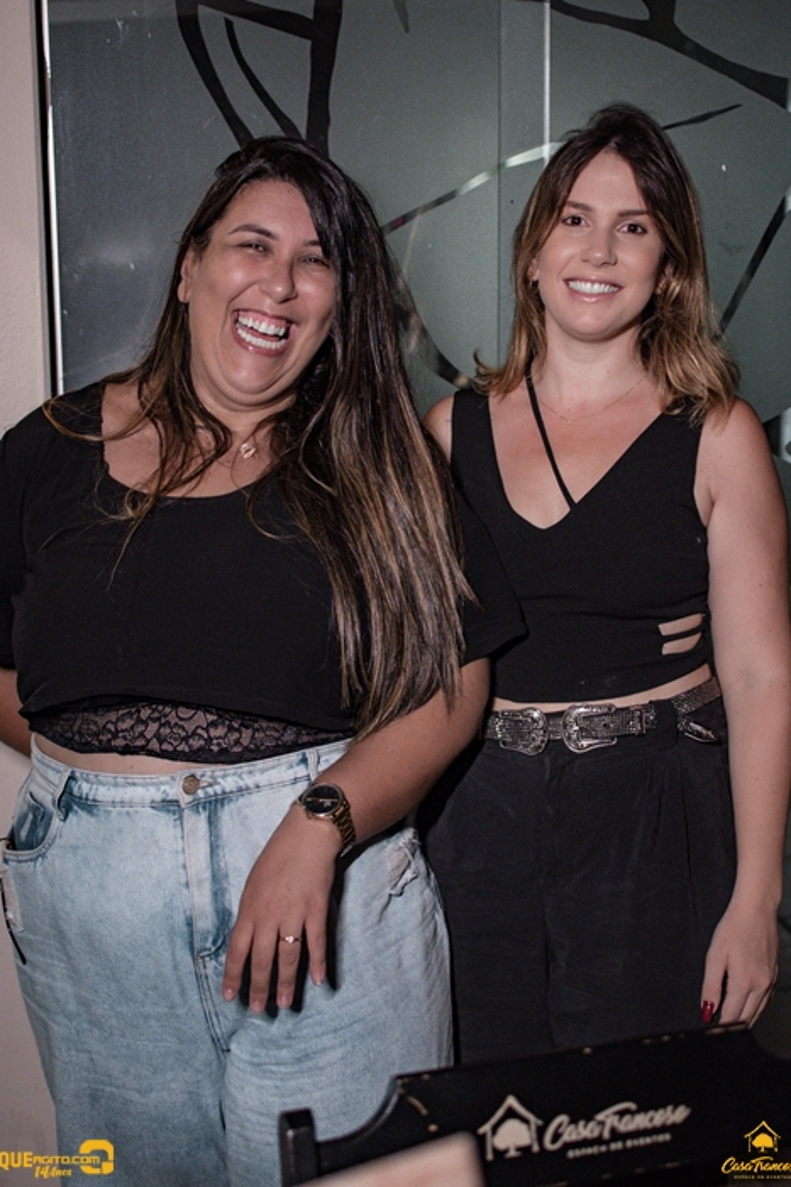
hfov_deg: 24.4
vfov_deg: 35.9
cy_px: 565
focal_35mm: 56
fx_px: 1831
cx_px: 405
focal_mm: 35
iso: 2500
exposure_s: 1/250
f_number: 2.5
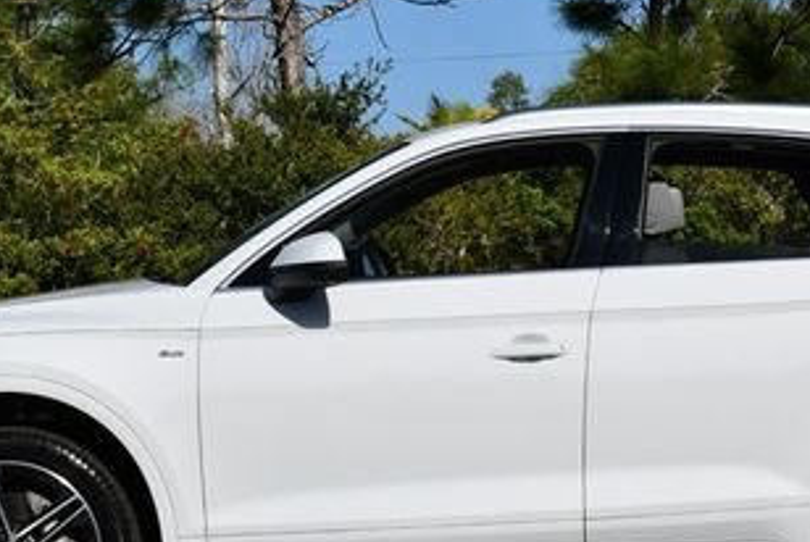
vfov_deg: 10.3
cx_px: 515
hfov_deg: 15.4
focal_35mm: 133
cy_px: 229
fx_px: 2995
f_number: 10
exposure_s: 1/400
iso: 100
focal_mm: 32
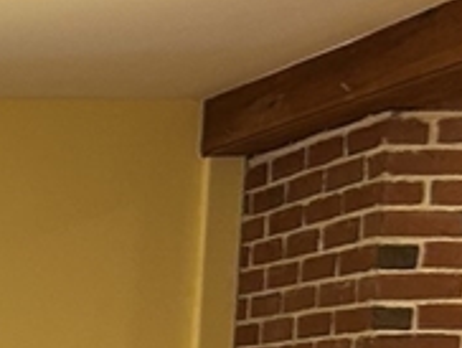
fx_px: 1951
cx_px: -495
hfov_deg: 11.9
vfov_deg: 9.4
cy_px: 744
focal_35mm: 146
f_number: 1.5
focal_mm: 5.7
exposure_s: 1/60
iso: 64
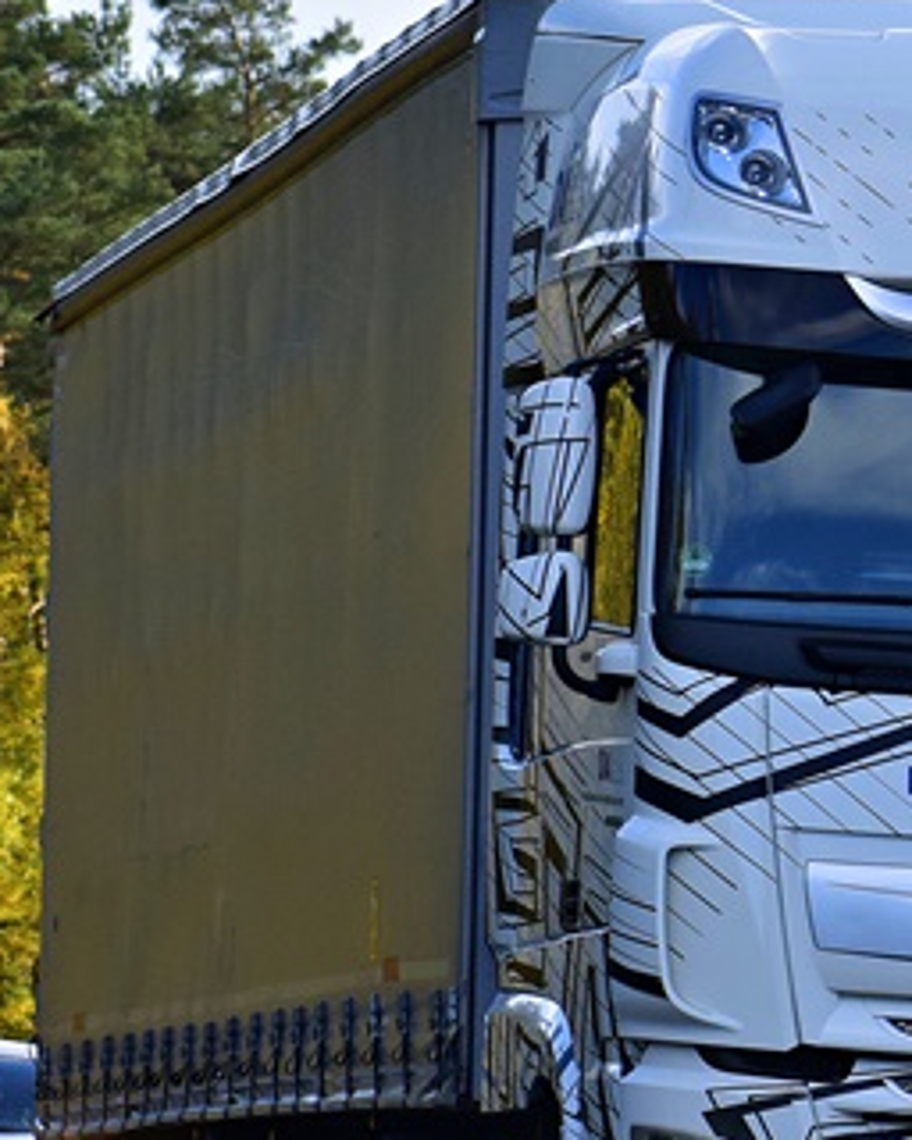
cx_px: 1033
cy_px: 650
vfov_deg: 4.7
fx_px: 13766
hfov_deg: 3.8
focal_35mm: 408
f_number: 7.1
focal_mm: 116
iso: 800
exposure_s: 1/800
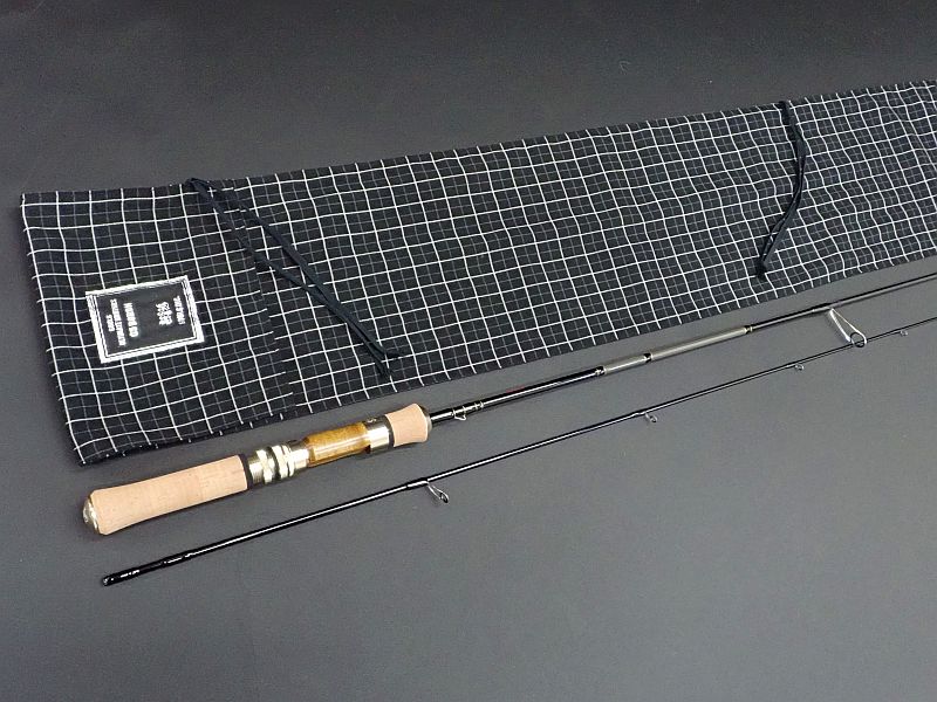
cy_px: 351
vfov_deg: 46.8
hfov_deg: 60.0
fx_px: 812
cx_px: 468
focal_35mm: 30
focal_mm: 5.5
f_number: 3.2
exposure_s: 1/30
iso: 1250
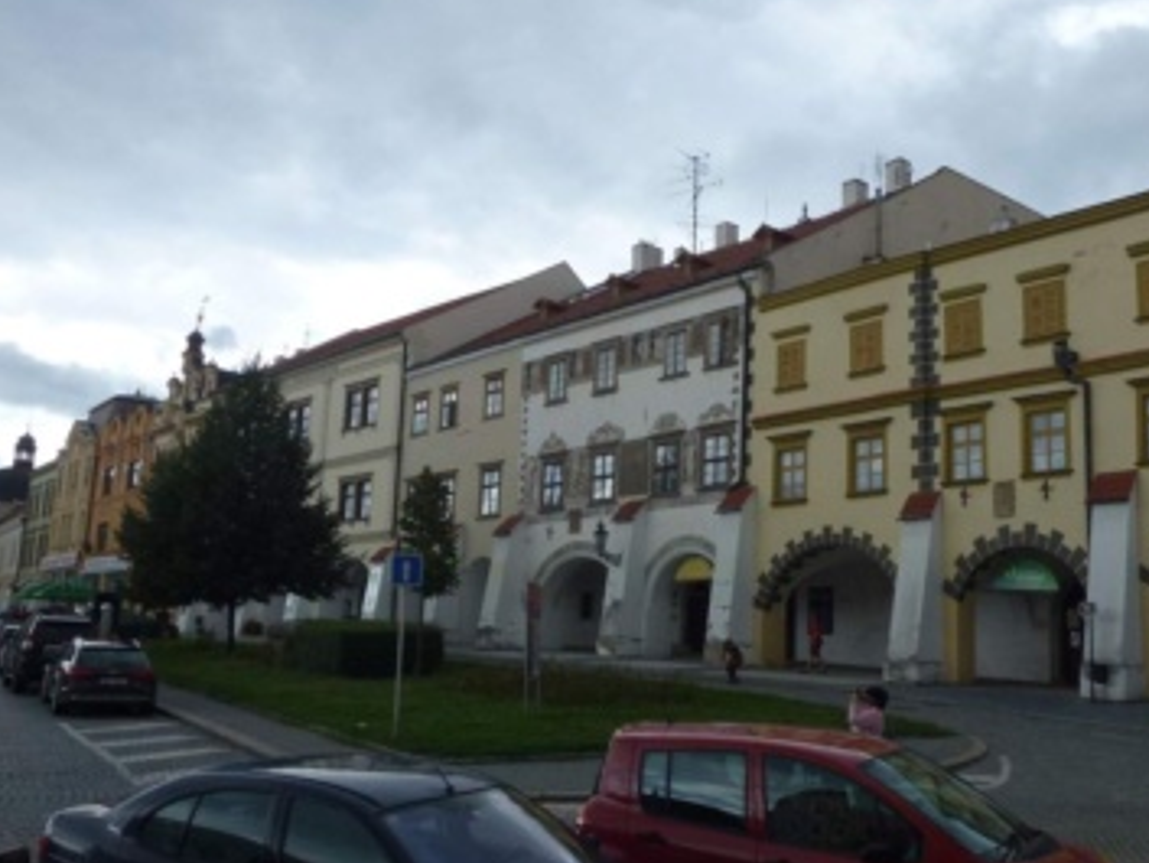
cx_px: 706
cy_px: 458
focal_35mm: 34
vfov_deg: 41.8
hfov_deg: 53.4
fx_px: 1129
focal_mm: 4.3
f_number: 3.3
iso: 100
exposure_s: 1/800
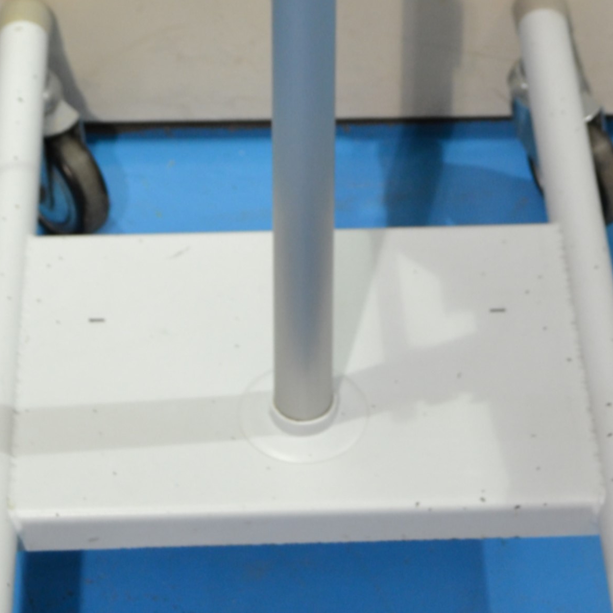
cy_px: -390
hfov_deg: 13.4
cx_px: 281
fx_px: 2605
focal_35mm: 130
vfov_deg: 12.5
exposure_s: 1/15
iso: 400
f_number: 4.2
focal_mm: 26
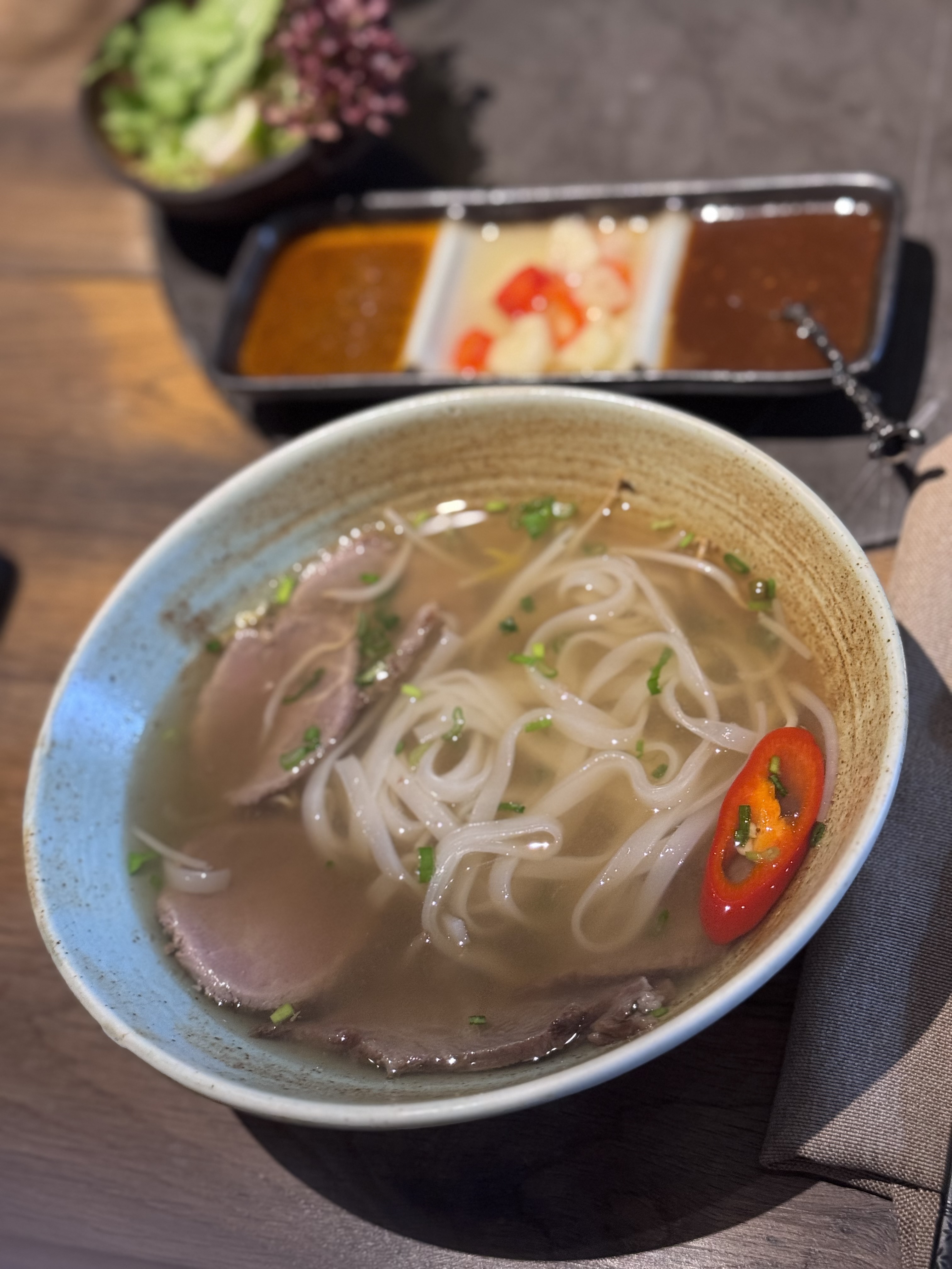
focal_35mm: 48
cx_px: 476
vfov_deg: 39.7
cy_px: 634
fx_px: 1760
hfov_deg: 30.3
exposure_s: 1/40
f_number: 1.78
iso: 320
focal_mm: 6.76
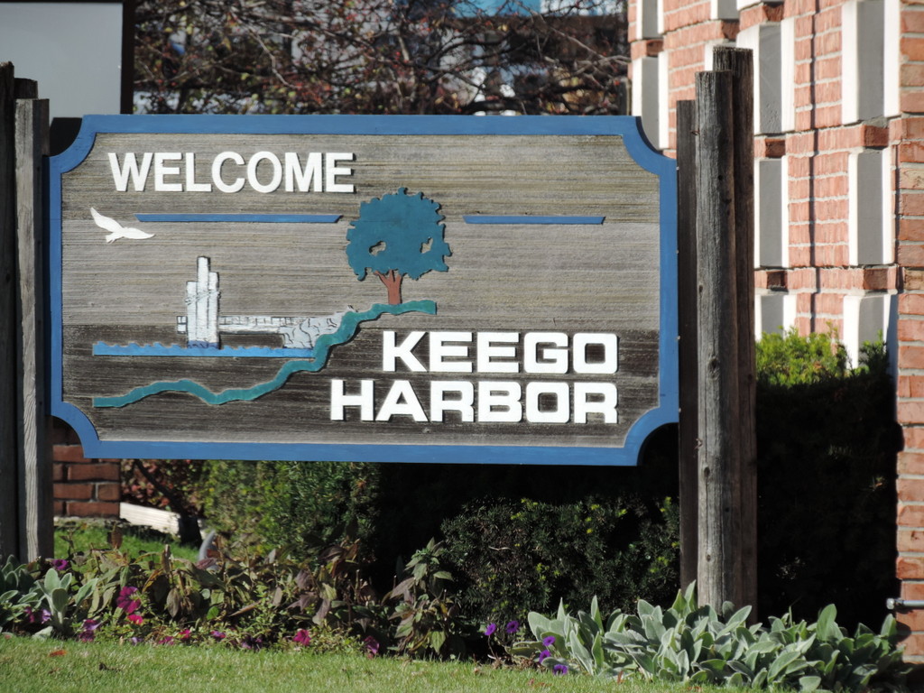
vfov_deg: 3.0
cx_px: 462
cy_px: 346
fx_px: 13346
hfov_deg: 4.0
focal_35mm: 500
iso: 80
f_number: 4.9
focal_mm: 89.1
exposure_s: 1/400
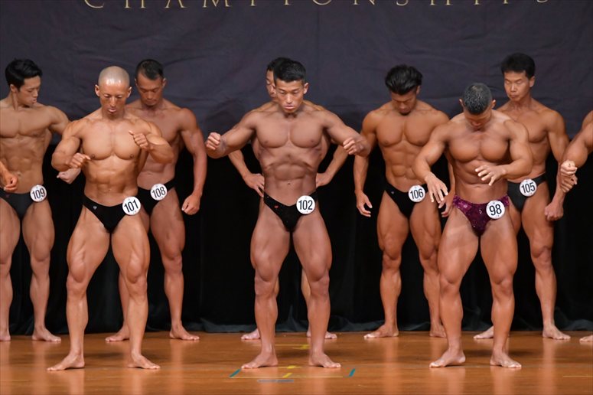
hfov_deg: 7.6
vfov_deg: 5.1
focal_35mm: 270
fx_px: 4445
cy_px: 198
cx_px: 296
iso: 5000
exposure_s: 1/400
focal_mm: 180
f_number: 5.6
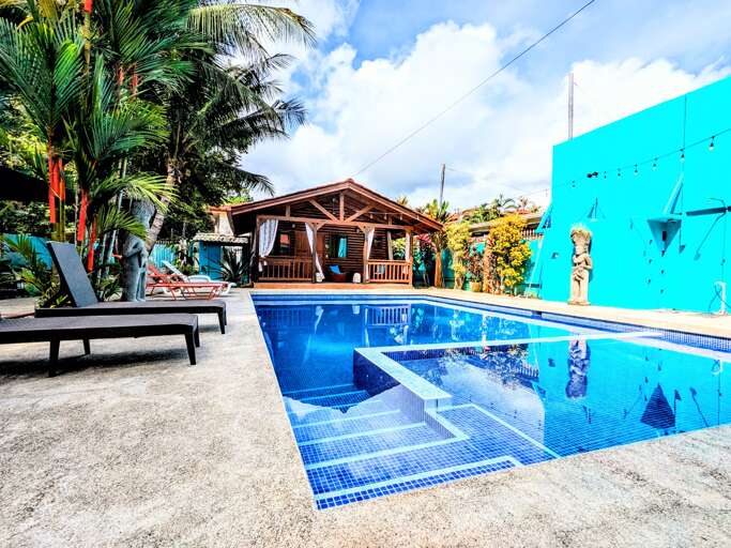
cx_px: 366
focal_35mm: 16
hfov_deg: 94.5
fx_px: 338
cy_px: 274
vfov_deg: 78.1
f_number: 2.2
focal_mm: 2.35
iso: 47
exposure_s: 1/1927
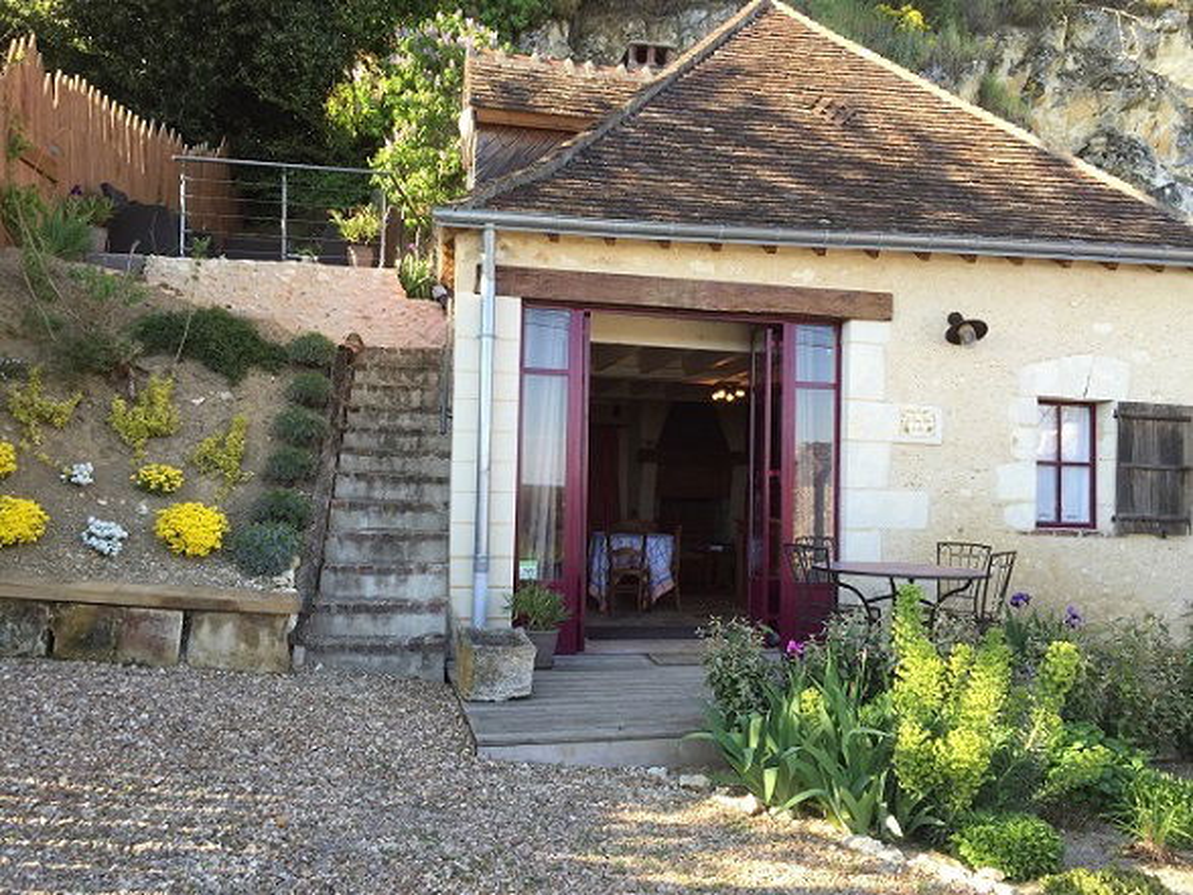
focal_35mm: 29
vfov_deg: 48.2
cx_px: 596
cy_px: 448
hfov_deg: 61.7
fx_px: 999
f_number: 2.2
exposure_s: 1/293
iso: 32
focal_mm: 4.15
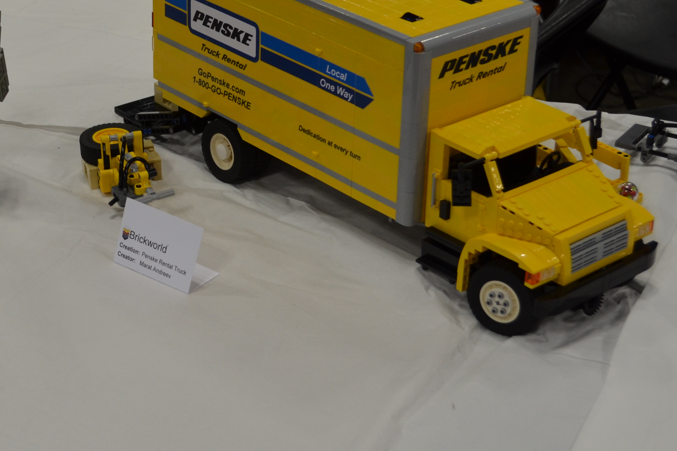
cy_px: 138
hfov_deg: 23.8
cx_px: 208
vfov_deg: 16.0
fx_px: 1598
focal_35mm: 85
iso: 400
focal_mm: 29
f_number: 4.5
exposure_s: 1/60
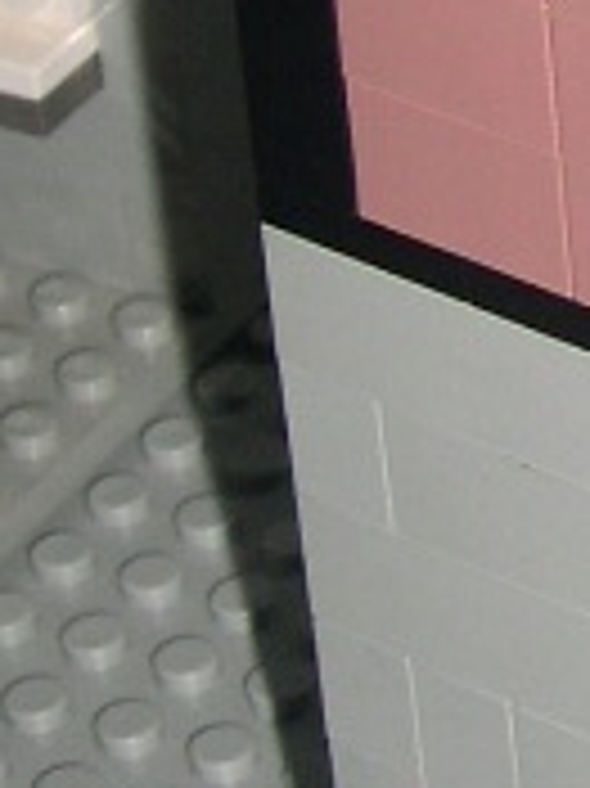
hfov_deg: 6.3
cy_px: -374
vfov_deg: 8.7
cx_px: 1545
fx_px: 5051
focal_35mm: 222
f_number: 7.6
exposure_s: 1/60
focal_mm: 8
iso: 100
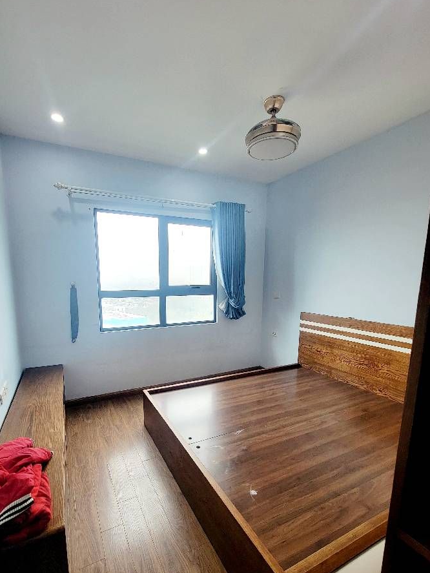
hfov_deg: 81.3
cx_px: 185
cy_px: 322
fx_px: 248
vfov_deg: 97.6
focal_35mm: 15
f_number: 2.2
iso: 64
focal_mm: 2.2
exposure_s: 1/120
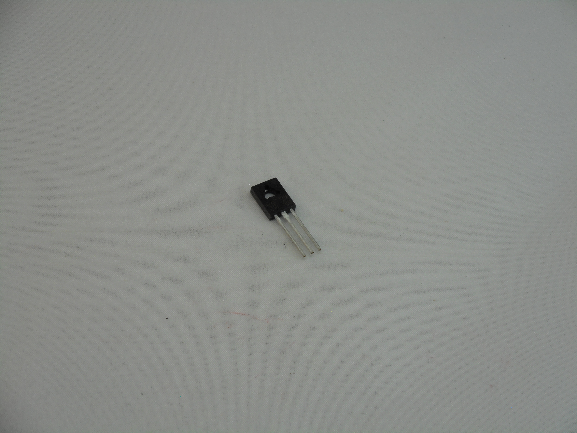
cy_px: 216
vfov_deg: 16.6
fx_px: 1484
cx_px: 288
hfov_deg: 22.0
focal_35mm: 89
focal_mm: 15.9
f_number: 5.6
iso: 100
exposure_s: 1/60
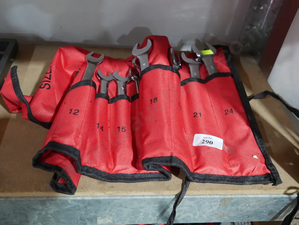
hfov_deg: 51.3
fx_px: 311
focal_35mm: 36
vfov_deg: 39.7
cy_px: 112
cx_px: 150
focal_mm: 18
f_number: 4
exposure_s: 1/60
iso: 2000
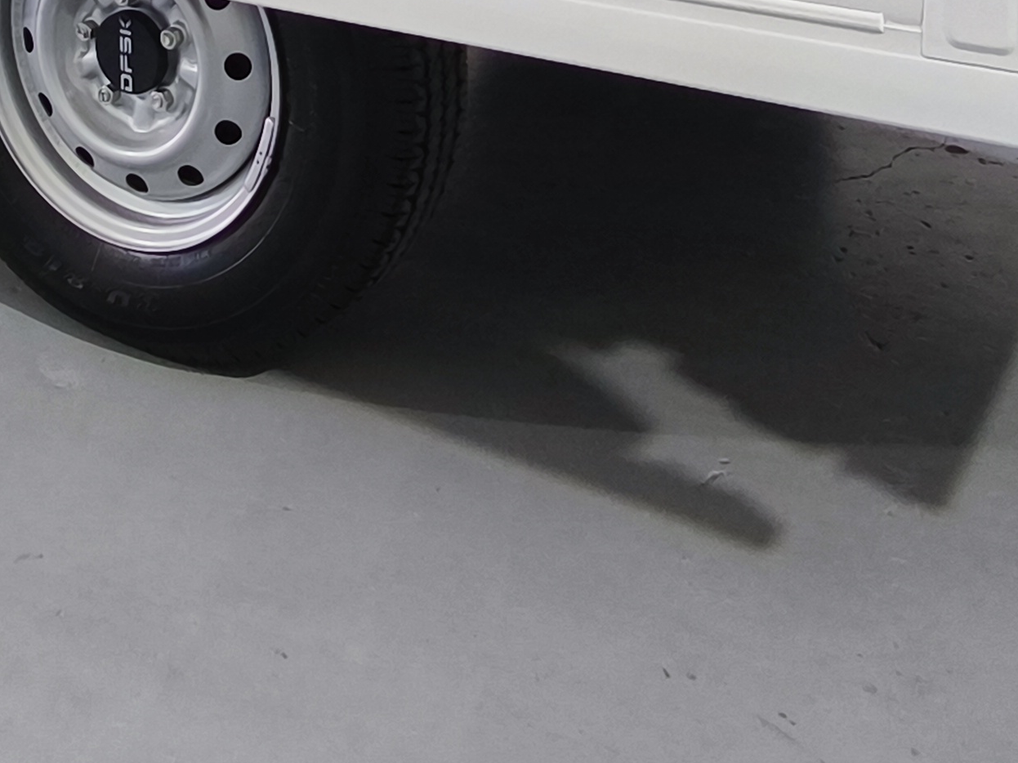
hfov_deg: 31.0
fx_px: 1794
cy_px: -379
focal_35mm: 61
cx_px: 230
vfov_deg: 20.6
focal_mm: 1.91
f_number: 2.2
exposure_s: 1/50
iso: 80
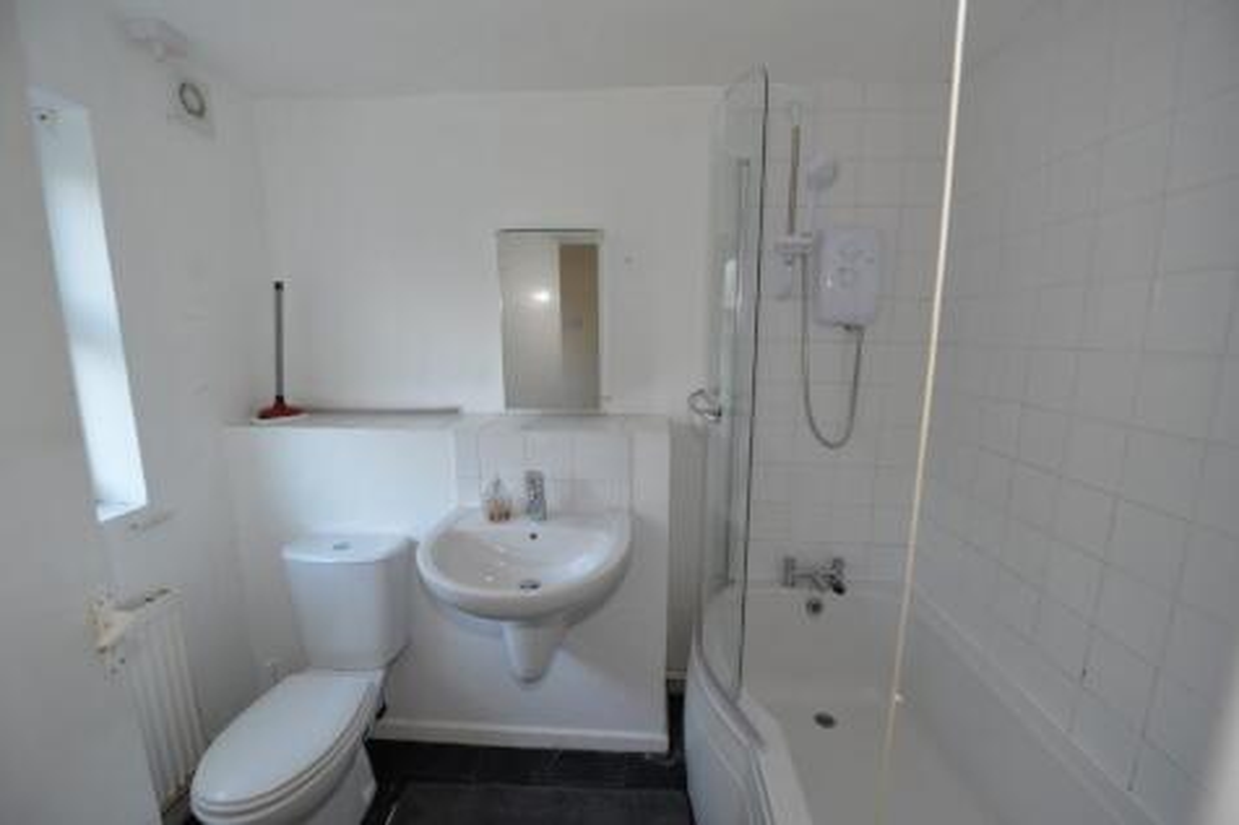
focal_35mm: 14
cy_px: 412
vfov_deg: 81.2
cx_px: 620
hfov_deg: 104.3
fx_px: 482
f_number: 4
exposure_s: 1/60
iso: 360
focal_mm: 14
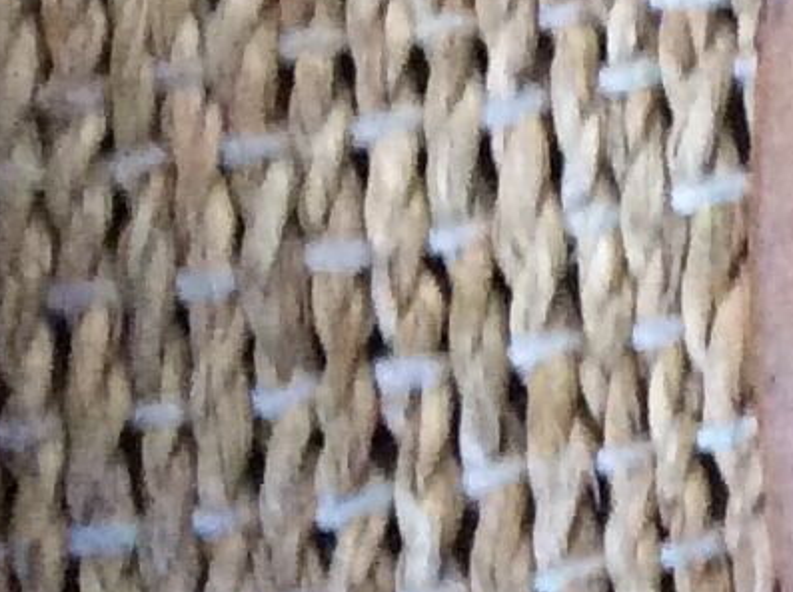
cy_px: 212
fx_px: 4778
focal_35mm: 209
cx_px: 2501
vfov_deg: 7.1
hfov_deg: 8.0
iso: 250
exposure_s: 1/25
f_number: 2.4
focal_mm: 3.3
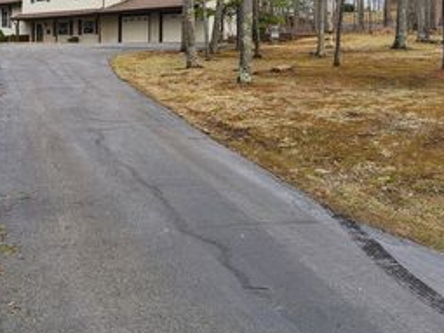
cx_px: 164
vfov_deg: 29.0
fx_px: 628
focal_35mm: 49
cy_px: 71
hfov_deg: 38.7
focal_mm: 3.08
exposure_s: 1/120
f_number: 2
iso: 40
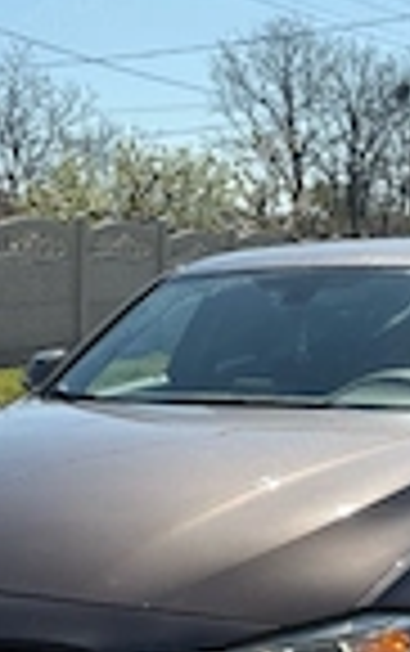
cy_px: 441
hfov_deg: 17.2
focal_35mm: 76
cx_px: 126
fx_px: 1355
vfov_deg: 26.9
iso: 50
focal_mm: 5.96
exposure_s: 1/5814
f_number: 1.6
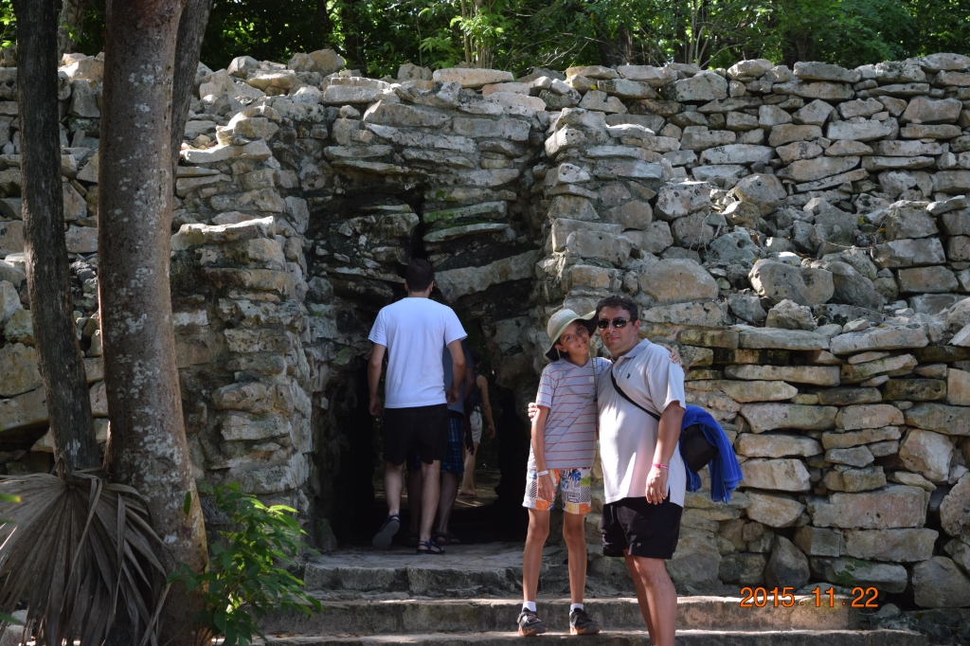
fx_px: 2101
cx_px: 485
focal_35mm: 78
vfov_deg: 17.5
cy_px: 323
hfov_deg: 26.0
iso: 500
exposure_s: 1/125
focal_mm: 52
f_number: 5.6
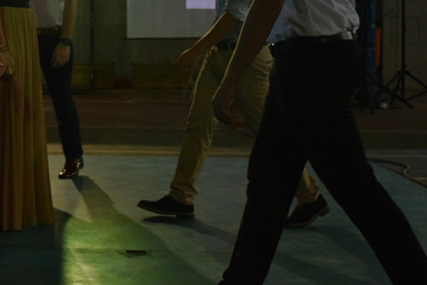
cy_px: 26
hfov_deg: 21.3
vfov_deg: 14.6
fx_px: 1104
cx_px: 31
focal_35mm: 93
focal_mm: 31
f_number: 4.2
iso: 3200
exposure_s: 1/250
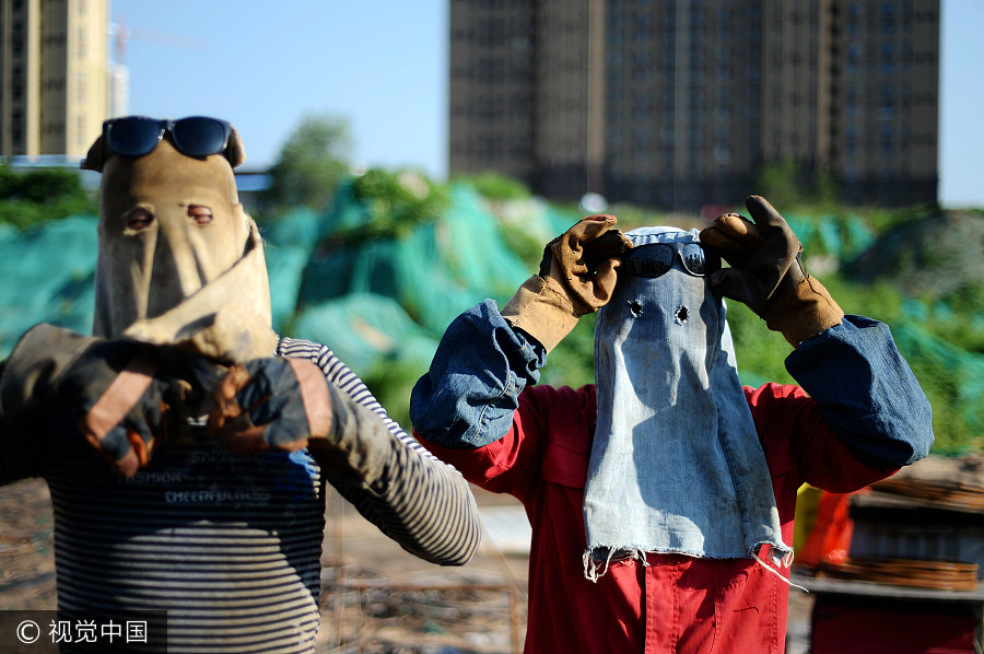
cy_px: 327
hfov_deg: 39.6
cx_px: 492
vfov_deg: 26.9
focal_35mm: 50
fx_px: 1365
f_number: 1.8
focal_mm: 50
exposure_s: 1/1600
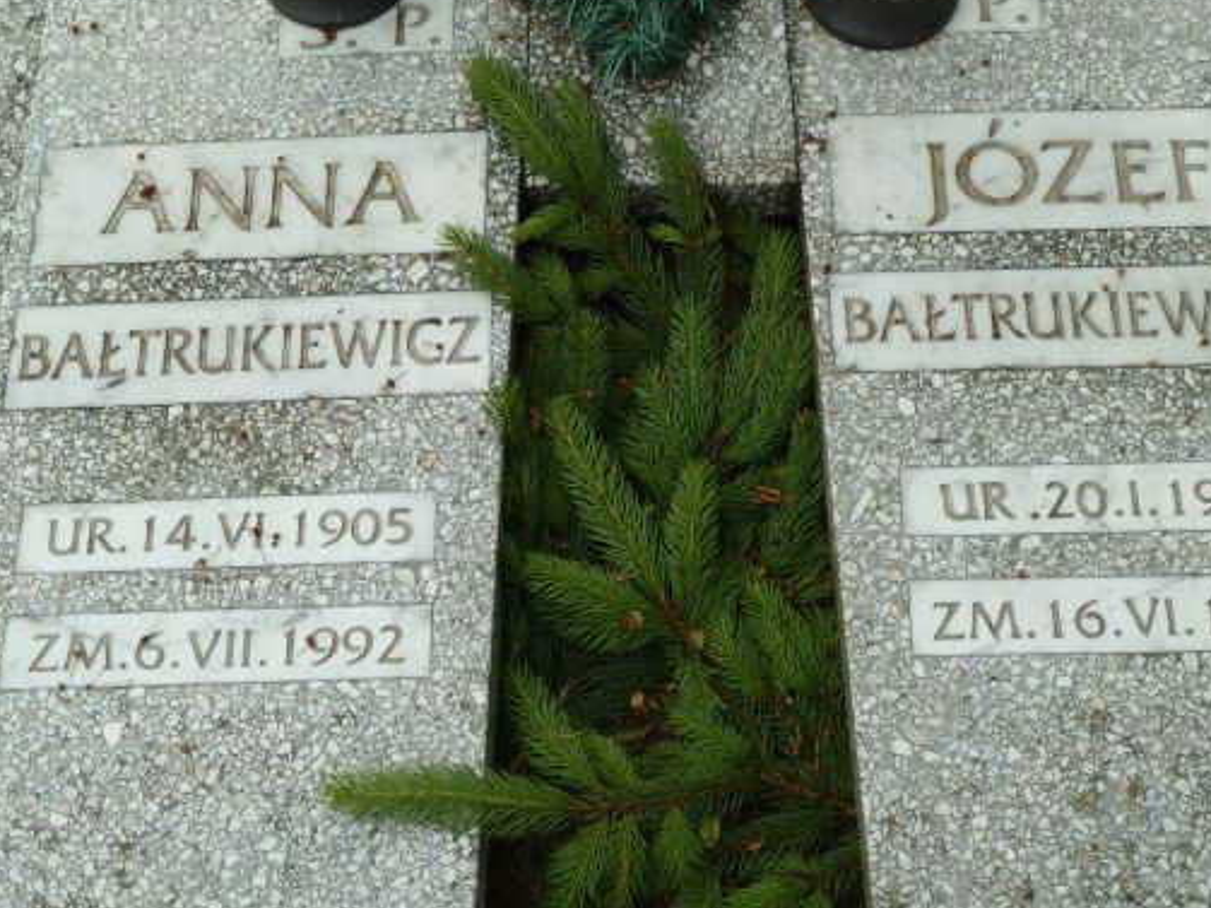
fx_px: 1959
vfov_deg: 26.1
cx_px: 645
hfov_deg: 34.3
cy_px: 446
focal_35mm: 56
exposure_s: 1/125
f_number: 4
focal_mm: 7.3
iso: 80
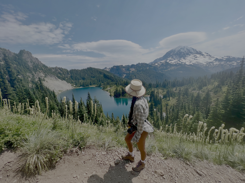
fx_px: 92
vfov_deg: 89.9
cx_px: 122
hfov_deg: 106.2
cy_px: 92
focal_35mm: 13
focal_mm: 1.57
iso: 32
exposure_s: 1/1410
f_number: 1.8
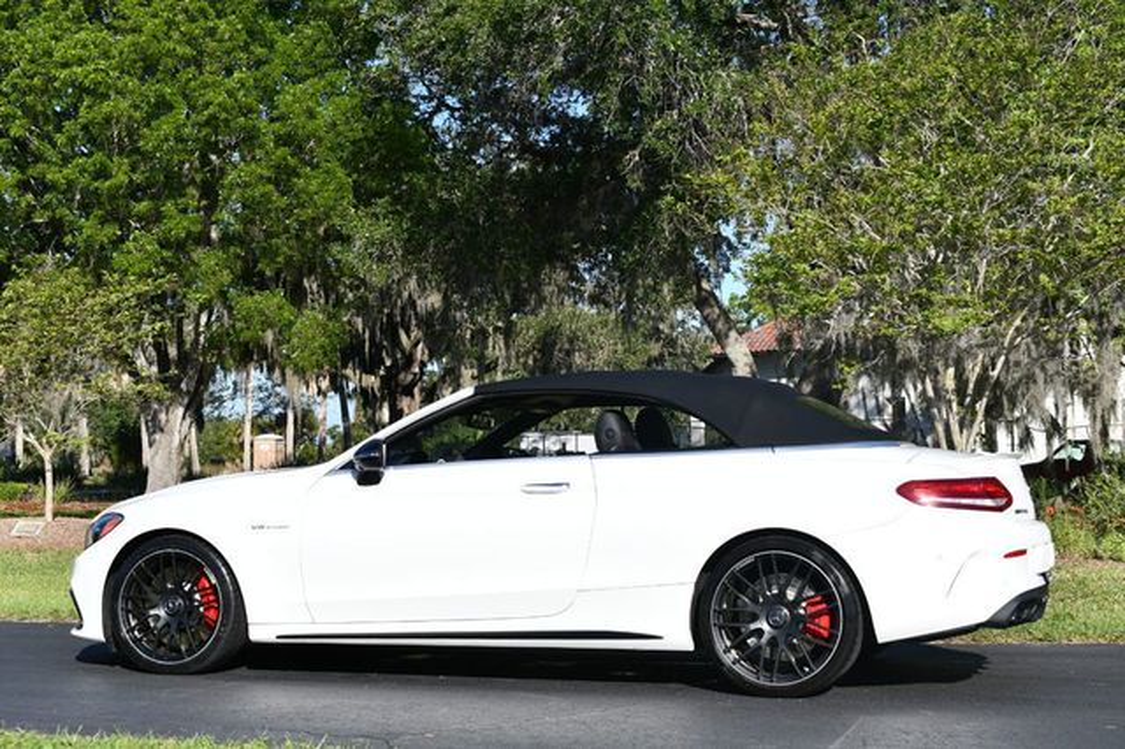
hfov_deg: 36.9
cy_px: 374
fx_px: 1687
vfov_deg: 25.0
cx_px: 562
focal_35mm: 54
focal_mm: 36
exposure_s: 1/320
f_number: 8
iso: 100
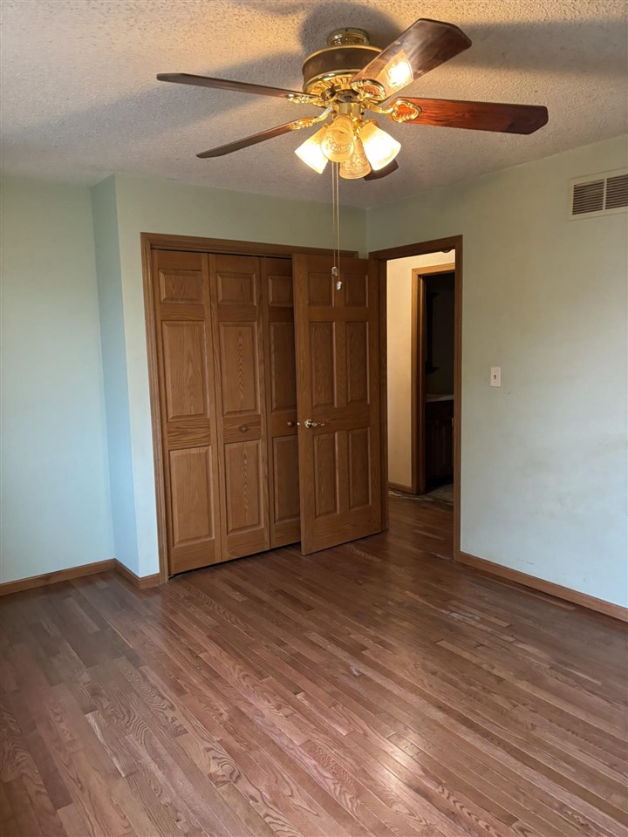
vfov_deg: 67.3
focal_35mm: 26
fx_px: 629
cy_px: 418
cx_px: 314
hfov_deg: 53.1
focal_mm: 5.96
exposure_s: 1/60
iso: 400
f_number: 1.6
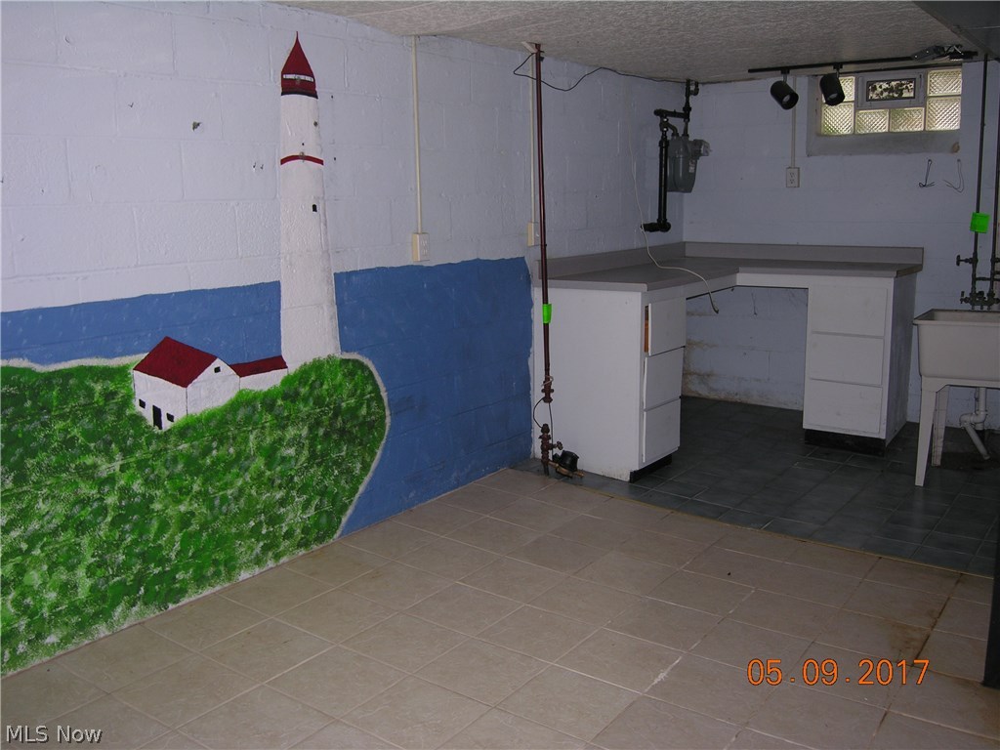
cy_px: 375
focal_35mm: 32
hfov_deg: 56.8
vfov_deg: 44.2
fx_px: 924
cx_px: 500
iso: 50
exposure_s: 1/60.1
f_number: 2.9
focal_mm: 8.1
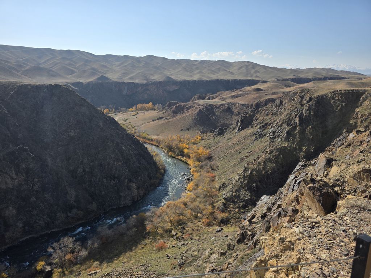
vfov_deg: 58.9
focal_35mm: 23
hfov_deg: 73.9
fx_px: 247
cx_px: 186
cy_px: 139
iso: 80
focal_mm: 6.3
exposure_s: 1/6574
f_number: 1.7
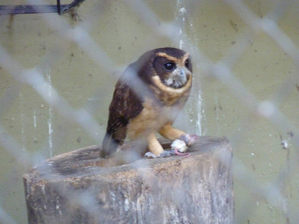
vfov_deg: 5.0
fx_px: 2591
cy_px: 112
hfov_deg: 6.6
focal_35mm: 300
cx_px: 150
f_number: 4.9
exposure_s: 1/30
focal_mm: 49.2
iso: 1000
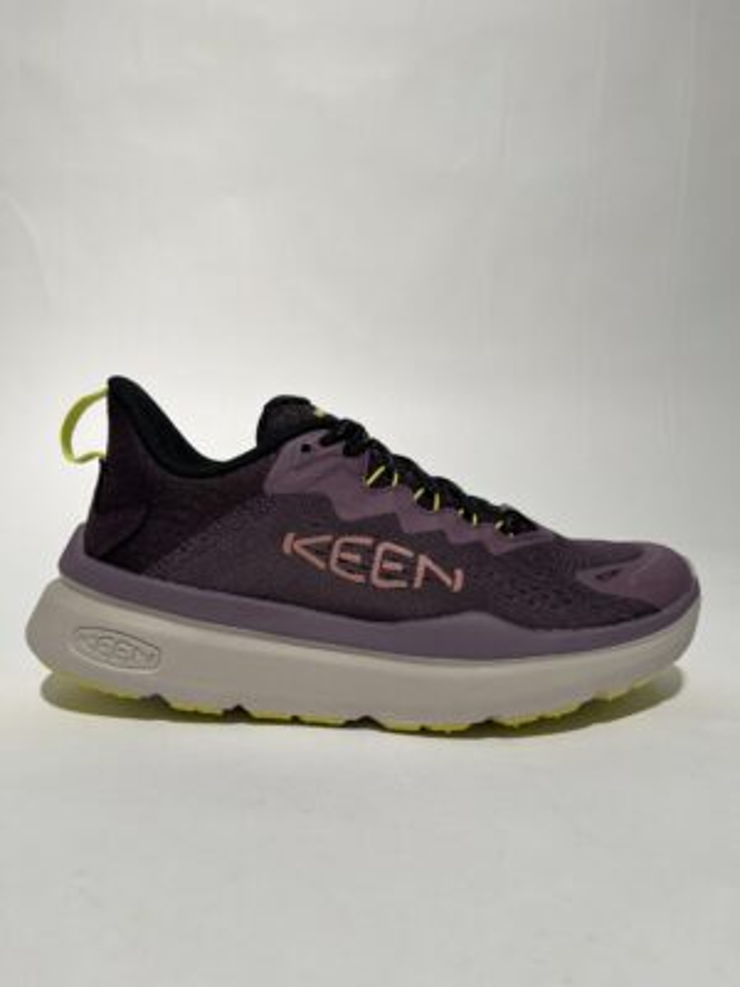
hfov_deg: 53.1
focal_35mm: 26
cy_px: 494
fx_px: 741
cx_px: 370
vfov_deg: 67.3
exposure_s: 1/304
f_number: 1.6
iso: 50
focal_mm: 5.1
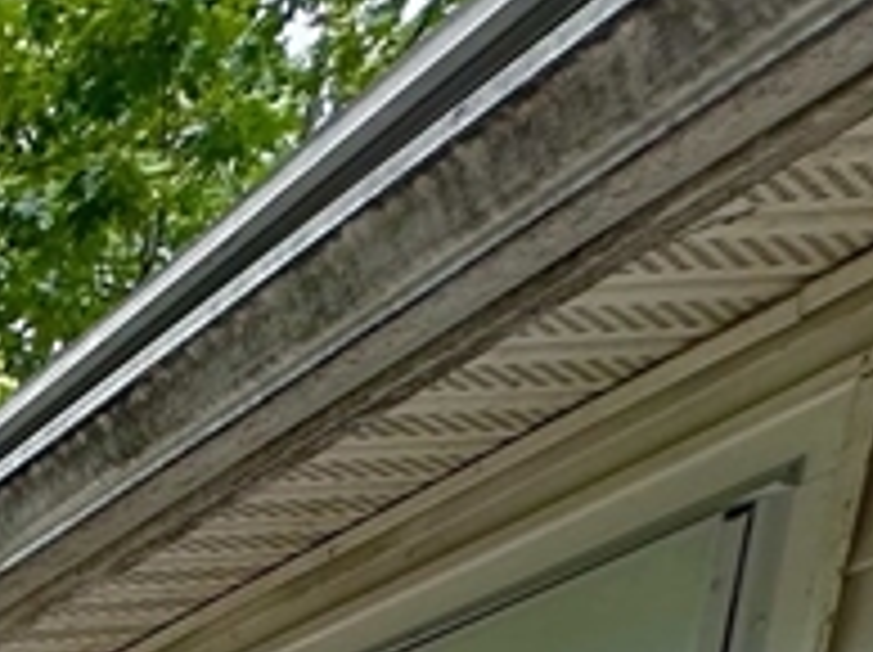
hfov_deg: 16.6
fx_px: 1864
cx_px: -1040
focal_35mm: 74
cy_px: 1601
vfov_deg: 13.7
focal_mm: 2.22
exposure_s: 1/443
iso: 40
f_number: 2.2
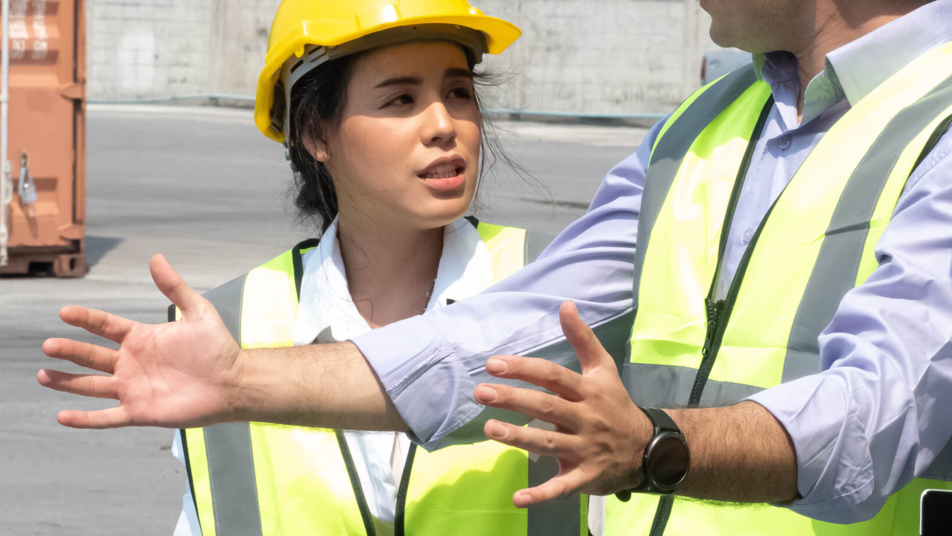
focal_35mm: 206
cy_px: 250
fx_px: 5200
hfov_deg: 10.4
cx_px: 673
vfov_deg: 5.9
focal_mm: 60
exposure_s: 1/320
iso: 800
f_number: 13
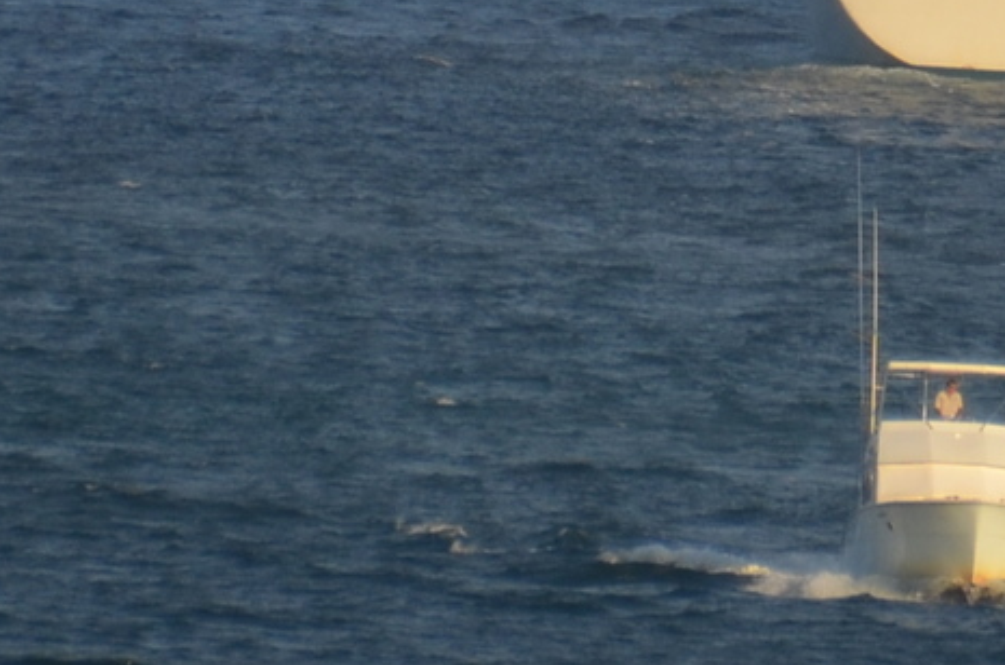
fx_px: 60705
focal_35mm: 2179
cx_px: 828
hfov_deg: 0.9
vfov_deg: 0.6
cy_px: -678
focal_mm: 270
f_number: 7.1
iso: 200
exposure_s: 1/800
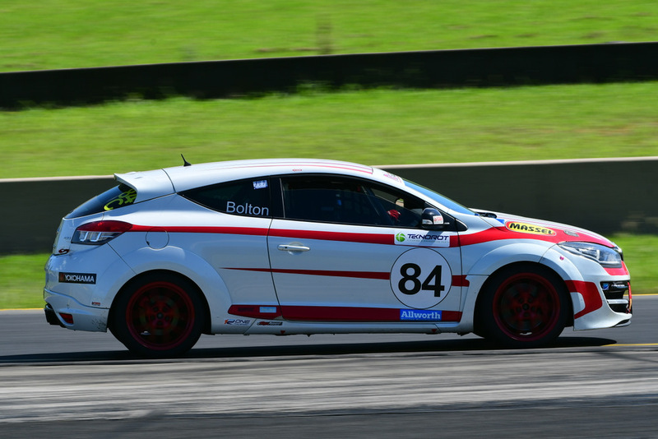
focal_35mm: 315
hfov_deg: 6.5
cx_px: 329
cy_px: 220
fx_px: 5759
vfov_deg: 4.4
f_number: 11
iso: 200
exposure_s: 1/250
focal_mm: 210
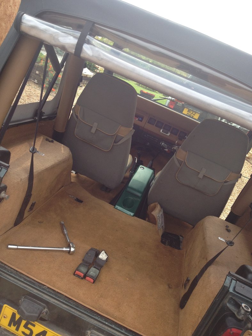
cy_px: 168
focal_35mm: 35
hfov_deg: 40.7
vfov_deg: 52.6
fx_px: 340
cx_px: 126
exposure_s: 1/431
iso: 64
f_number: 2.4
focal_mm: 4.28
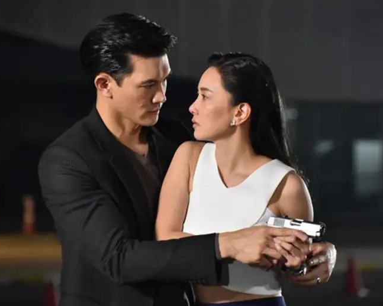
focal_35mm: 164
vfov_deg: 9.4
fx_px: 1860
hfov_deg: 11.8
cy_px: 153
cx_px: 213
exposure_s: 1/200
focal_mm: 145
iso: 6400
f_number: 5
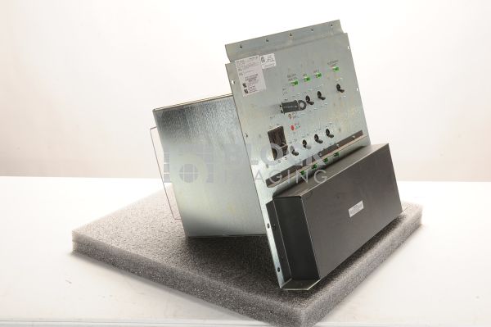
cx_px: 246
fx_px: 681
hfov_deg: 39.6
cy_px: 164
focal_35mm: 50
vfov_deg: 26.9
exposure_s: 1/160
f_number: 13
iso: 320
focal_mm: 50
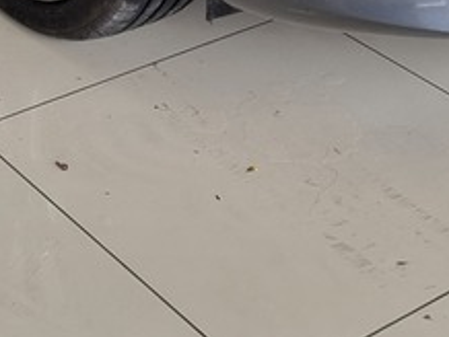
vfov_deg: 10.7
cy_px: -421
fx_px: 1584
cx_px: 144
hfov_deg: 16.1
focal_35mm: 122
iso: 100
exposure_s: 1/100
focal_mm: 5.4
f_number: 1.8
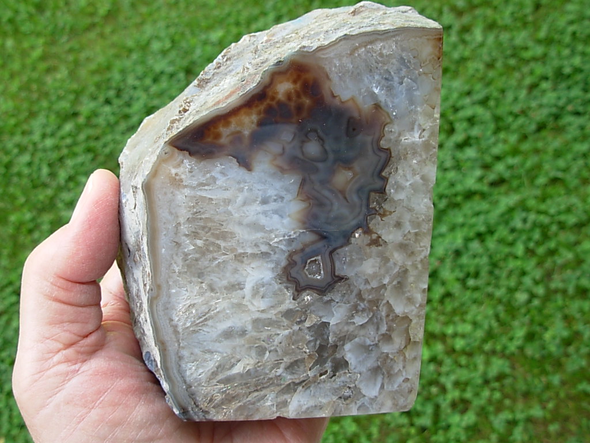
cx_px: 295
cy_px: 222
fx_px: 648
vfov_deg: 37.7
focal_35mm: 38
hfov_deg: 49.0
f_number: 2.9
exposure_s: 1/132
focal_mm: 6.3
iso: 50
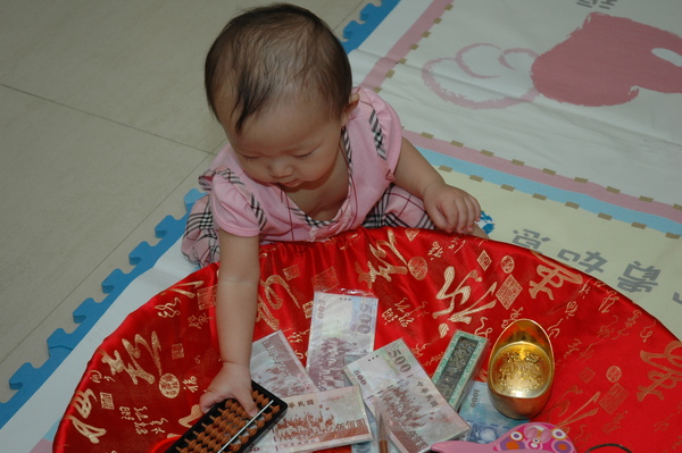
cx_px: 341
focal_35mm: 78
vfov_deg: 17.5
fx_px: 1476
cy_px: 226
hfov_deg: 26.0
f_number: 4.5
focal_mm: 52
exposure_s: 1/250
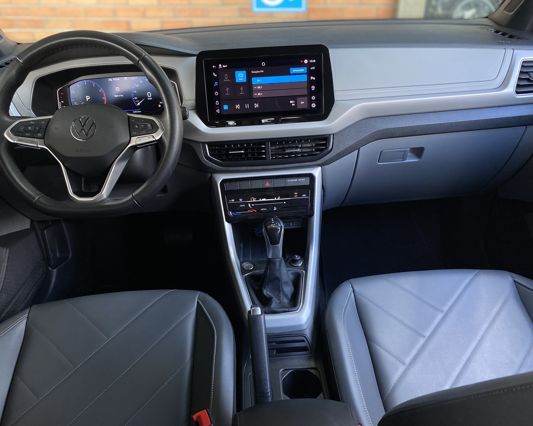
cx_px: 261
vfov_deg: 51.5
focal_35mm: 28
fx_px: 442
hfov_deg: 62.2
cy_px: 214
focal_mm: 4.25
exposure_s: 1/121
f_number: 1.8
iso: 125
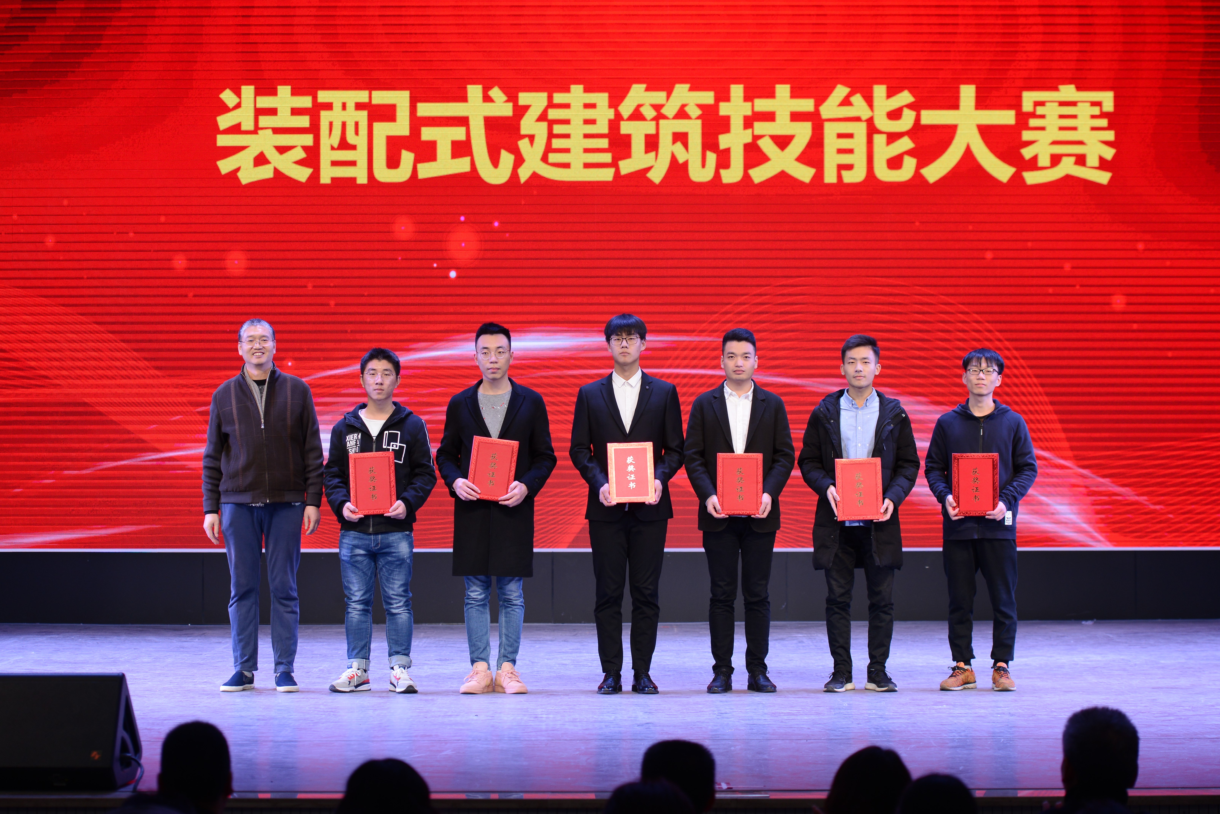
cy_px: 421
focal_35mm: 82
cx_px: 635
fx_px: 2780
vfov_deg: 16.7
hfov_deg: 24.8
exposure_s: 1/320
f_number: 3.5
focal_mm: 78
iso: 500
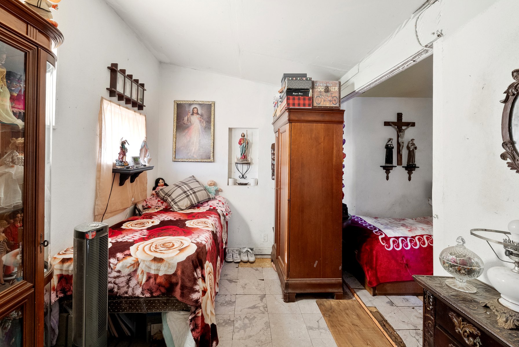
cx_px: 250
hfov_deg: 96.7
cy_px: 163
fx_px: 231
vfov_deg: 73.7
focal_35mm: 16
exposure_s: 1.6
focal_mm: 14
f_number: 8
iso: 1600
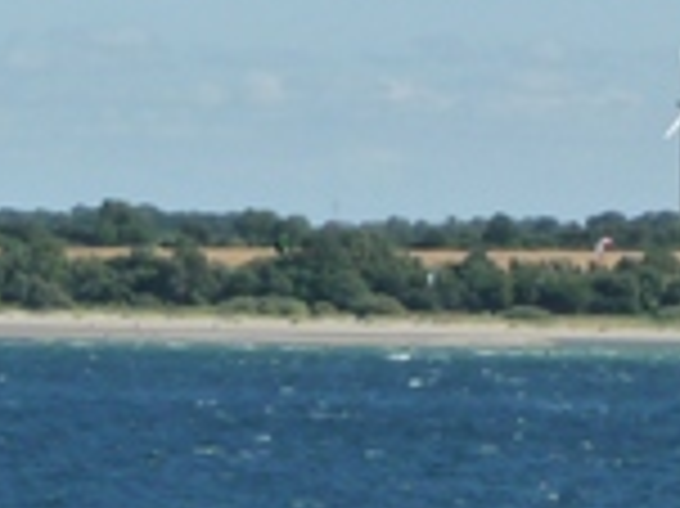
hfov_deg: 4.5
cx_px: 1198
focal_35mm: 436
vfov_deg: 3.4
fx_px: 8558
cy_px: 292
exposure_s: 1/800
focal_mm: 17.5
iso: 160
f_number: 4.7
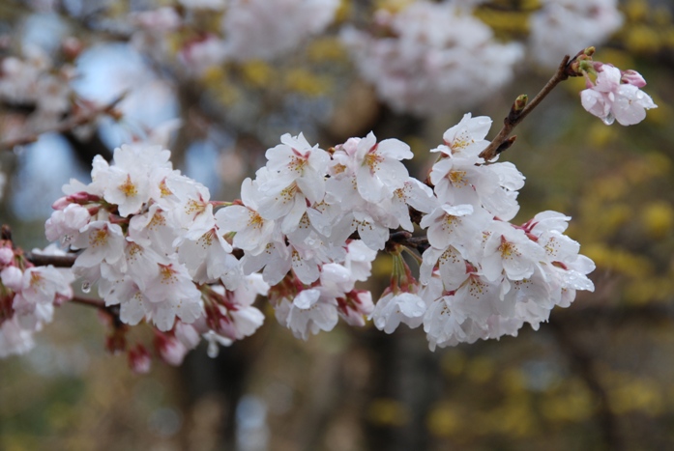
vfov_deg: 6.1
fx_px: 4219
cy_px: 226
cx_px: 337
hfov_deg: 9.1
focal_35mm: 225
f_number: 11
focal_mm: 150
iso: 200
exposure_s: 1/80
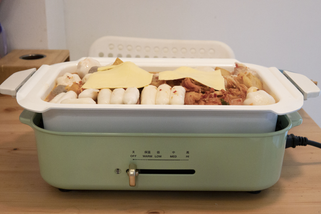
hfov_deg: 43.6
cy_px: 107
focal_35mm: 45
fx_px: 401
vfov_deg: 29.9
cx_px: 160
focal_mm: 30
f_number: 7.1
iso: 6400
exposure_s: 1/40
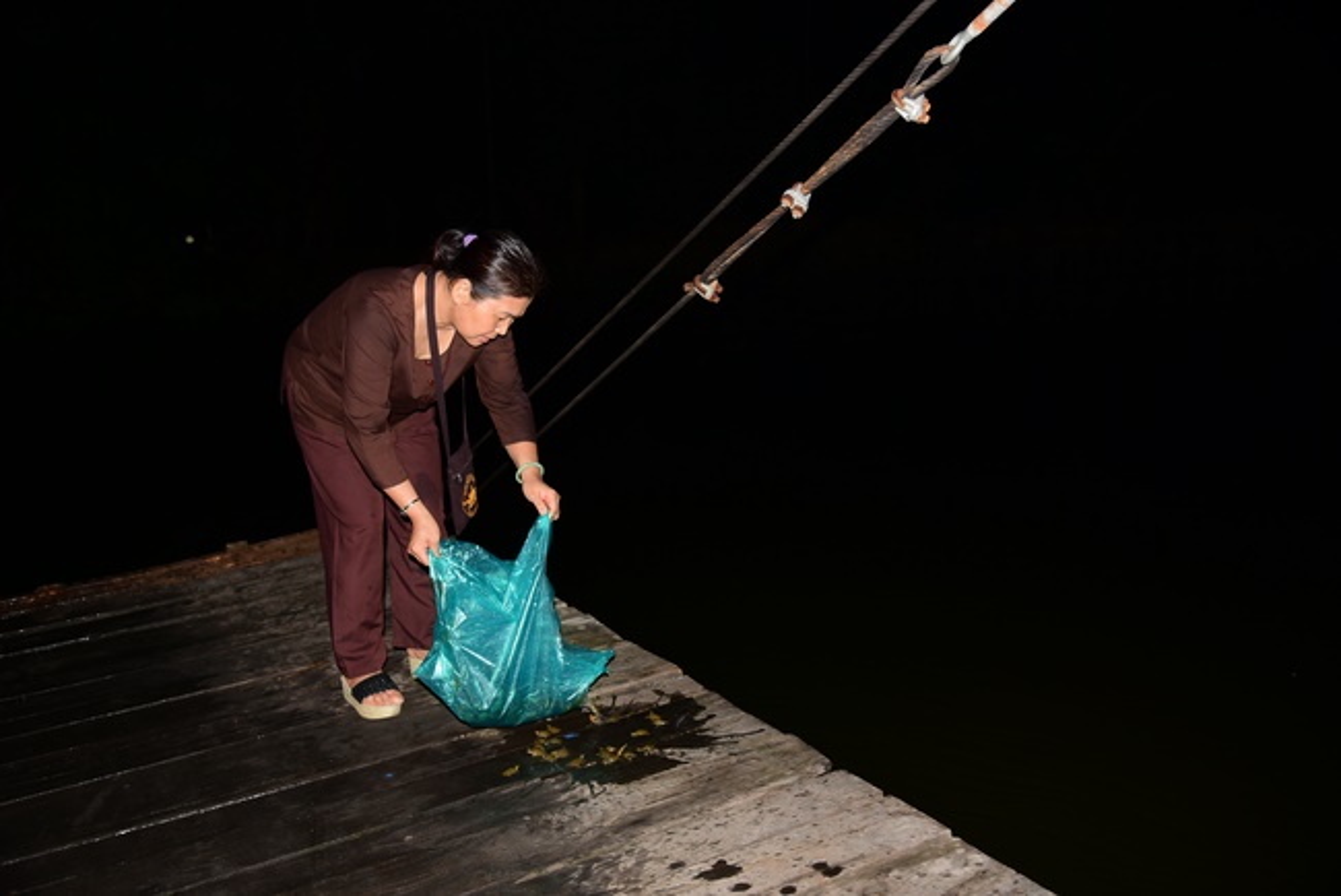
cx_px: 670
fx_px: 1118
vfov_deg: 43.6
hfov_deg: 61.9
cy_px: 448
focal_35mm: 30
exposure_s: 1/60
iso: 320
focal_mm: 30
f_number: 4
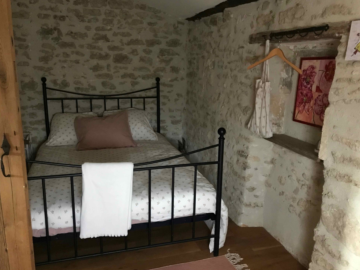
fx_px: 302
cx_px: 176
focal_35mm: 29
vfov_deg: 48.2
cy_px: 138
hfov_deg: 61.7
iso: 100
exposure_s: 1/5
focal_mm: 3.99
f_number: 1.8
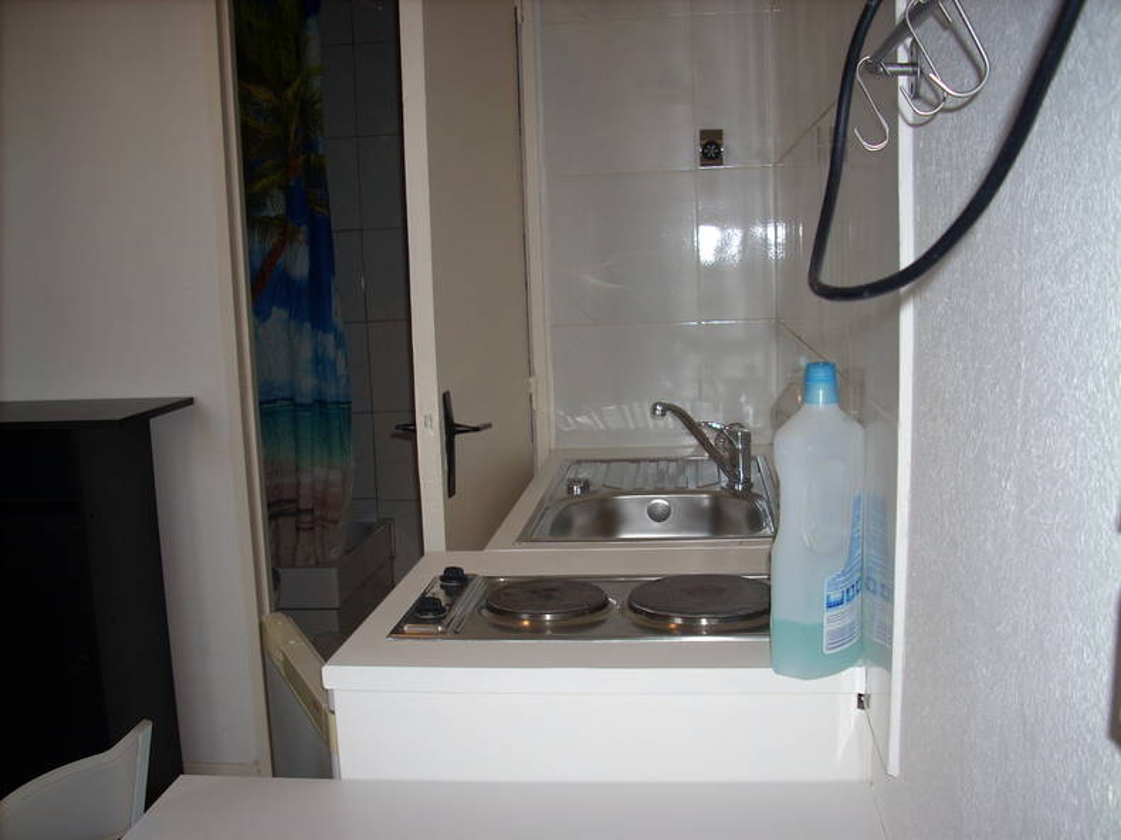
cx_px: 560
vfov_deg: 38.6
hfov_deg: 50.2
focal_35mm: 37
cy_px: 420
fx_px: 1198
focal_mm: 6.2
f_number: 2.8
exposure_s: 1/30
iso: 64
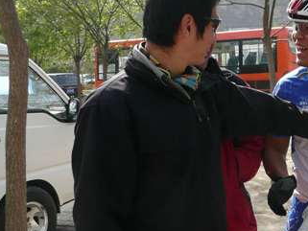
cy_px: 90
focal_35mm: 56
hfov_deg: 33.2
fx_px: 498
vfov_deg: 26.1
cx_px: 253
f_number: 3.3
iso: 100
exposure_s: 1/250
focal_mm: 4.6
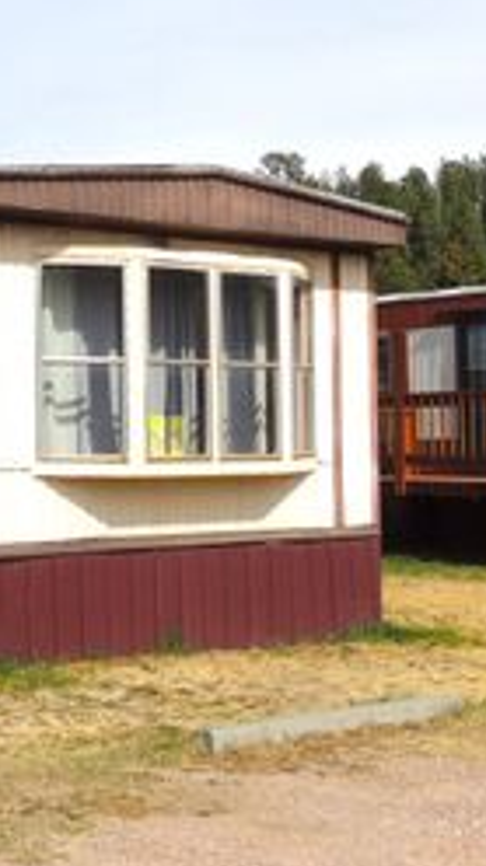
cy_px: 375
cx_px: -175
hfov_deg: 17.0
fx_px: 1516
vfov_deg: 31.9
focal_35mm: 66
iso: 100
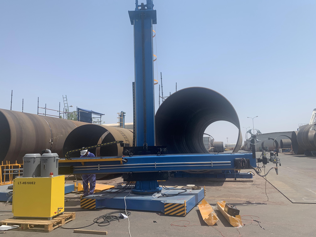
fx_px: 237
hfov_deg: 67.3
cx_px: 158
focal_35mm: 26
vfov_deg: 53.1
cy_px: 118
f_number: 1.8
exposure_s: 1/2915
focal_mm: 4.25
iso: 25
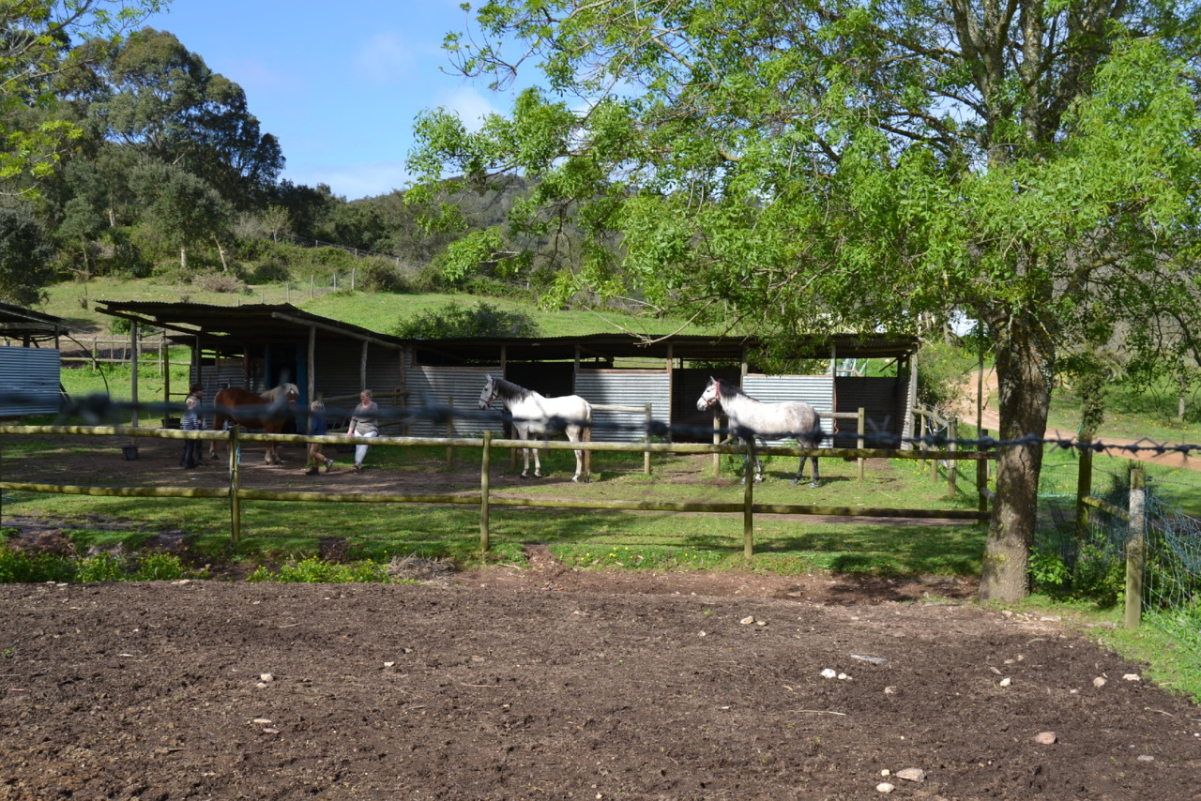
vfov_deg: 34.2
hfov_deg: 49.5
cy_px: 400
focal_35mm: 39
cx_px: 600
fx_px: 1301
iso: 100
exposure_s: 1/200
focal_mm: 26
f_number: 7.1
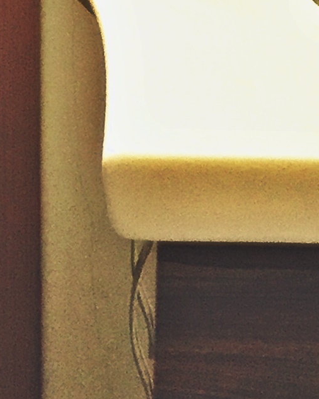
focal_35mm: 146
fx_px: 1724
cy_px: -590
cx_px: 231
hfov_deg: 10.6
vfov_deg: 11.0
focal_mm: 4.15
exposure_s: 1/33
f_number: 2.2
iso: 200
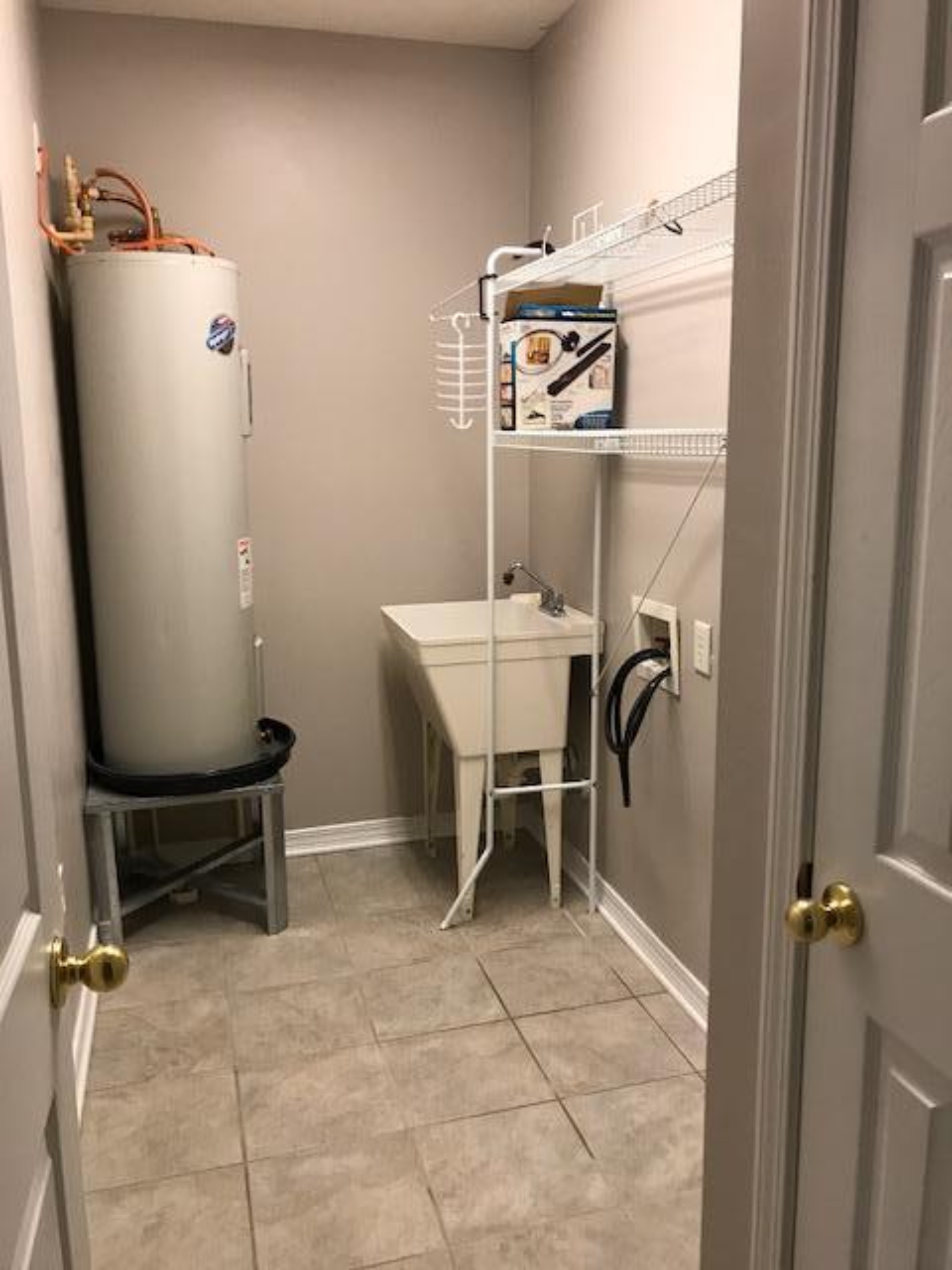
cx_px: 476
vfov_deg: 63.4
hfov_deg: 49.7
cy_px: 635
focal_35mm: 28
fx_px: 1027
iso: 40
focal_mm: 3.99
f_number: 1.8
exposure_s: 1/20
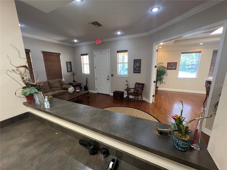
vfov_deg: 89.9
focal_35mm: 13
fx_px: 85
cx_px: 114
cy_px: 85
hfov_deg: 106.2
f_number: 1.8
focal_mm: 1.57
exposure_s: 1/60
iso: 200
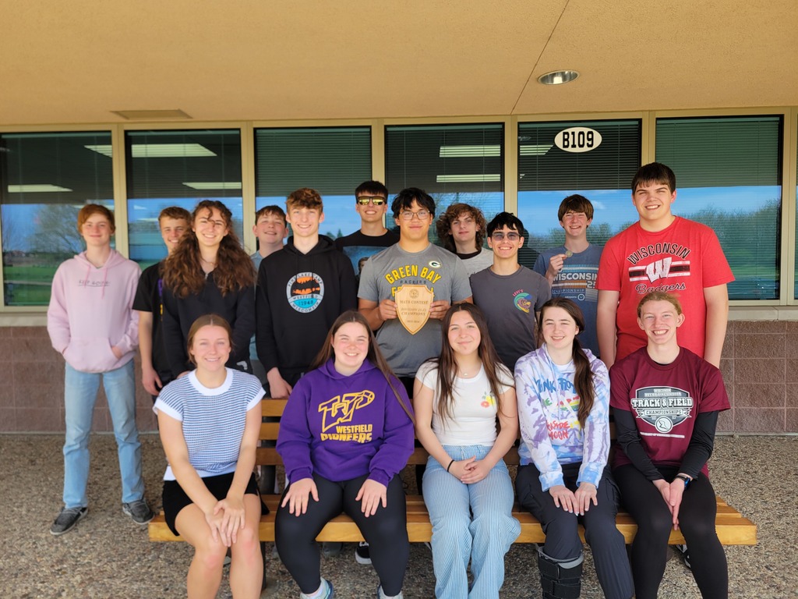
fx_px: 599
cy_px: 300
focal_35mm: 26
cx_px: 399
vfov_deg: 53.1
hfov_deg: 67.3
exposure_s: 1/412
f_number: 1.8
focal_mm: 5.4
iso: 40
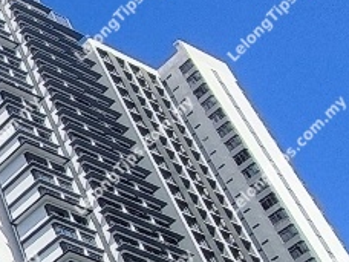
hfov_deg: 16.6
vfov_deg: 16.5
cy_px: 193
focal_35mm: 89
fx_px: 897
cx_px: -352
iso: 50
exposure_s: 1/1553
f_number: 2.2
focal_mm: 1.65
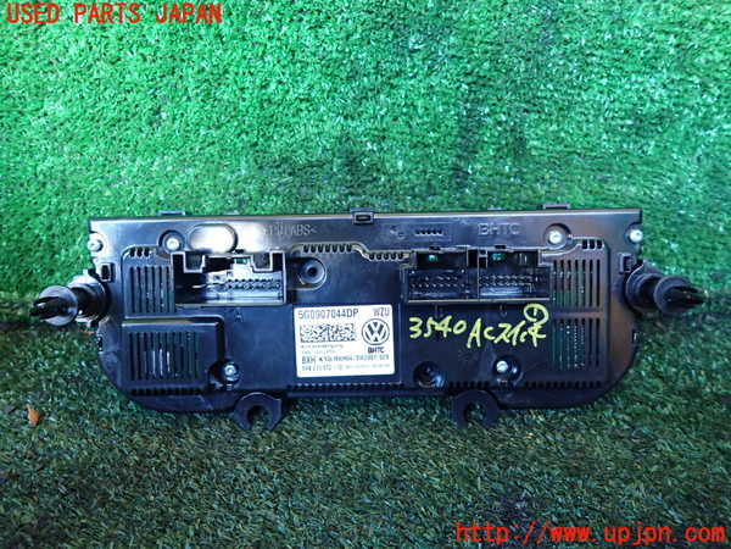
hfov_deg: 69.4
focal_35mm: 25
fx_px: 528
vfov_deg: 54.9
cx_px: 366
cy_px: 274
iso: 640
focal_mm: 4.5
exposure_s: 1/30
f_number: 2
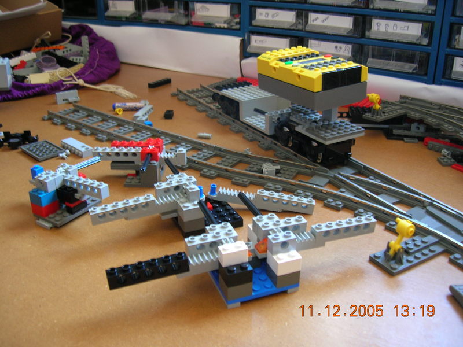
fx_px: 455
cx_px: 232
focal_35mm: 34
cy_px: 174
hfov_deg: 54.0
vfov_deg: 41.8
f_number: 2.9
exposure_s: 1/3.8
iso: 72
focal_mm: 5.7
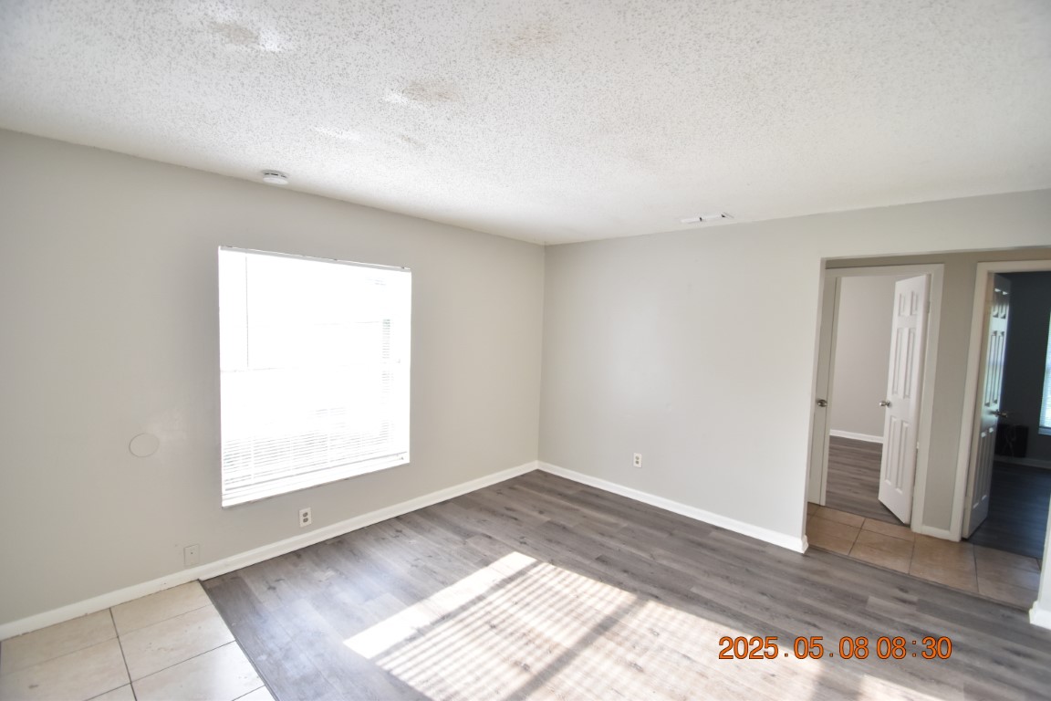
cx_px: 526
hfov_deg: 100.4
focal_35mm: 15
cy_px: 350
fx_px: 438
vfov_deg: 77.3
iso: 800
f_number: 4
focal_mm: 10
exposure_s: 1/250
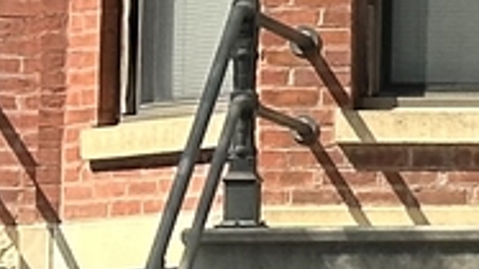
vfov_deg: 3.0
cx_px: 1591
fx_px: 5104
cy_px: -54
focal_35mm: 402
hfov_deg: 5.0
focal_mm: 6.86
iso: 64
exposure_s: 1/1783
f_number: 1.78
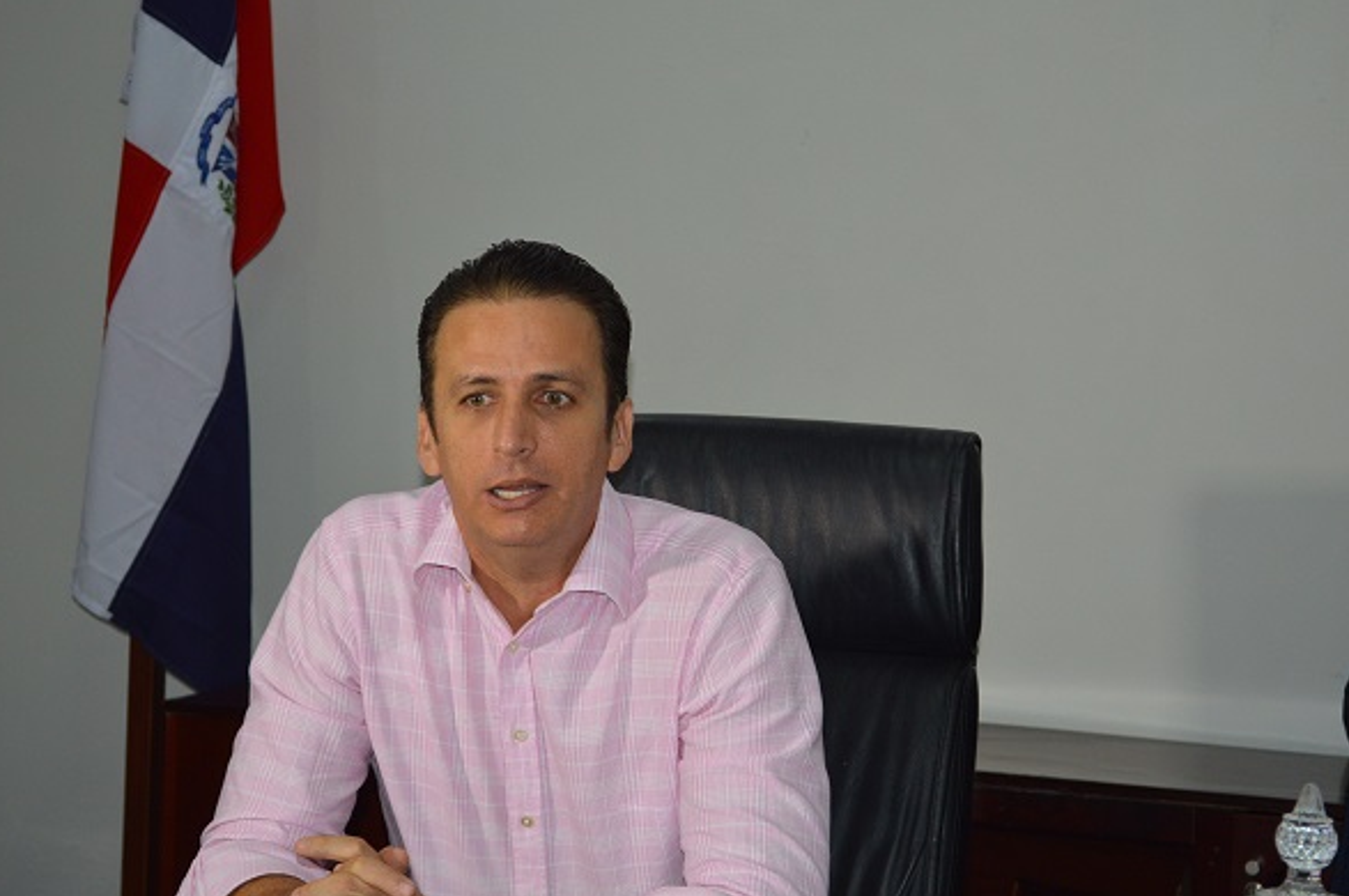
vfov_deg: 17.0
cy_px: 455
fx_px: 2994
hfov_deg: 25.4
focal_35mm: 80
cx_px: 662
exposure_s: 1/60
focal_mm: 52
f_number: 5.6
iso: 900
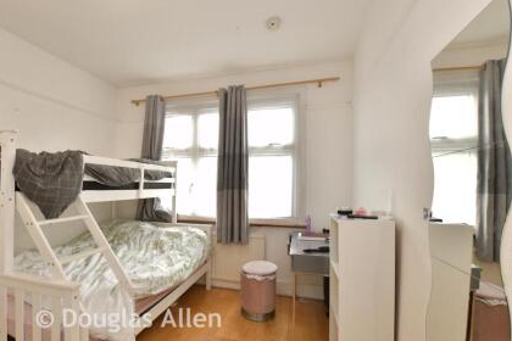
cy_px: 186
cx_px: 224
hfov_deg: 92.8
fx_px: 242
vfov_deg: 70.3
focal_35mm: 17
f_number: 8
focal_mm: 10
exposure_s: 1/2.5
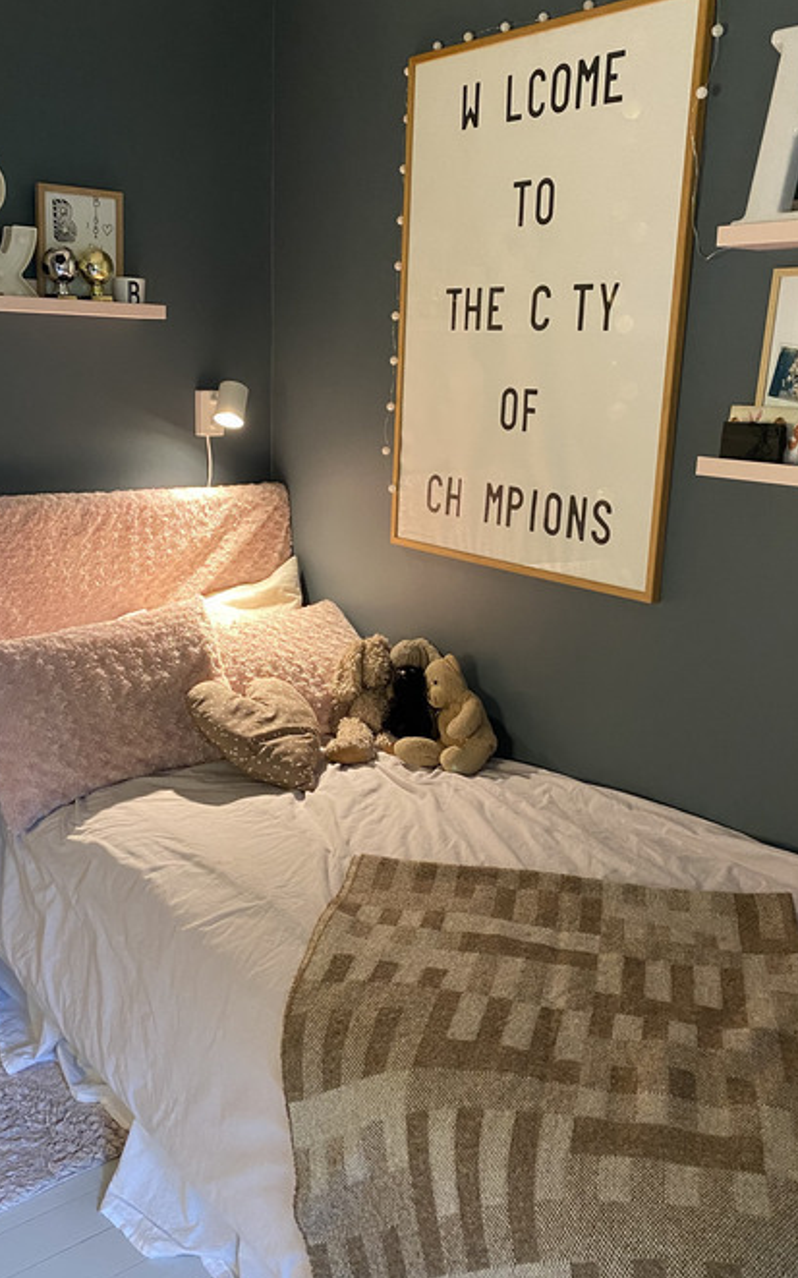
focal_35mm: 32
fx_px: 1114
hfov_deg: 39.3
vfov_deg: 59.6
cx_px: 344
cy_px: 609
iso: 400
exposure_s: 1/33
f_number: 1.8
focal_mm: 4.25
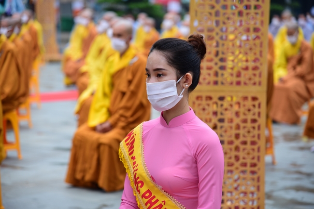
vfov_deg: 11.4
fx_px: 1047
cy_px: 104
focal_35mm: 120
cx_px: 157
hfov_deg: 17.1
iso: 320
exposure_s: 1/100
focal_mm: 120
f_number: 4
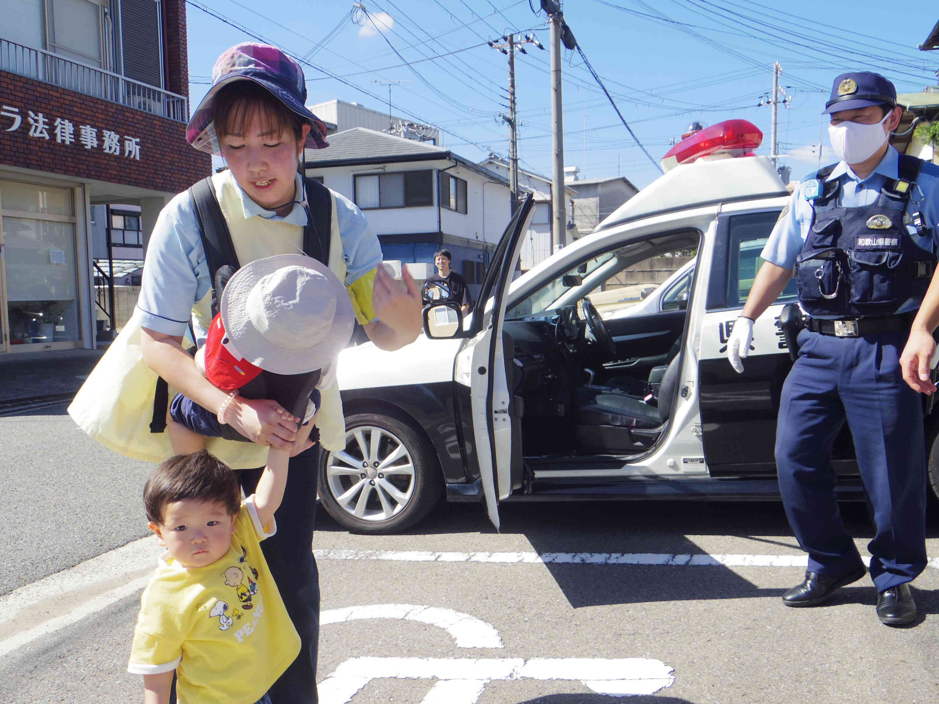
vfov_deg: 45.4
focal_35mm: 31
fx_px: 841
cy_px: 352
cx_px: 470
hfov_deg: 58.4
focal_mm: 6.8
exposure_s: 1/320
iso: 200
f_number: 4.5
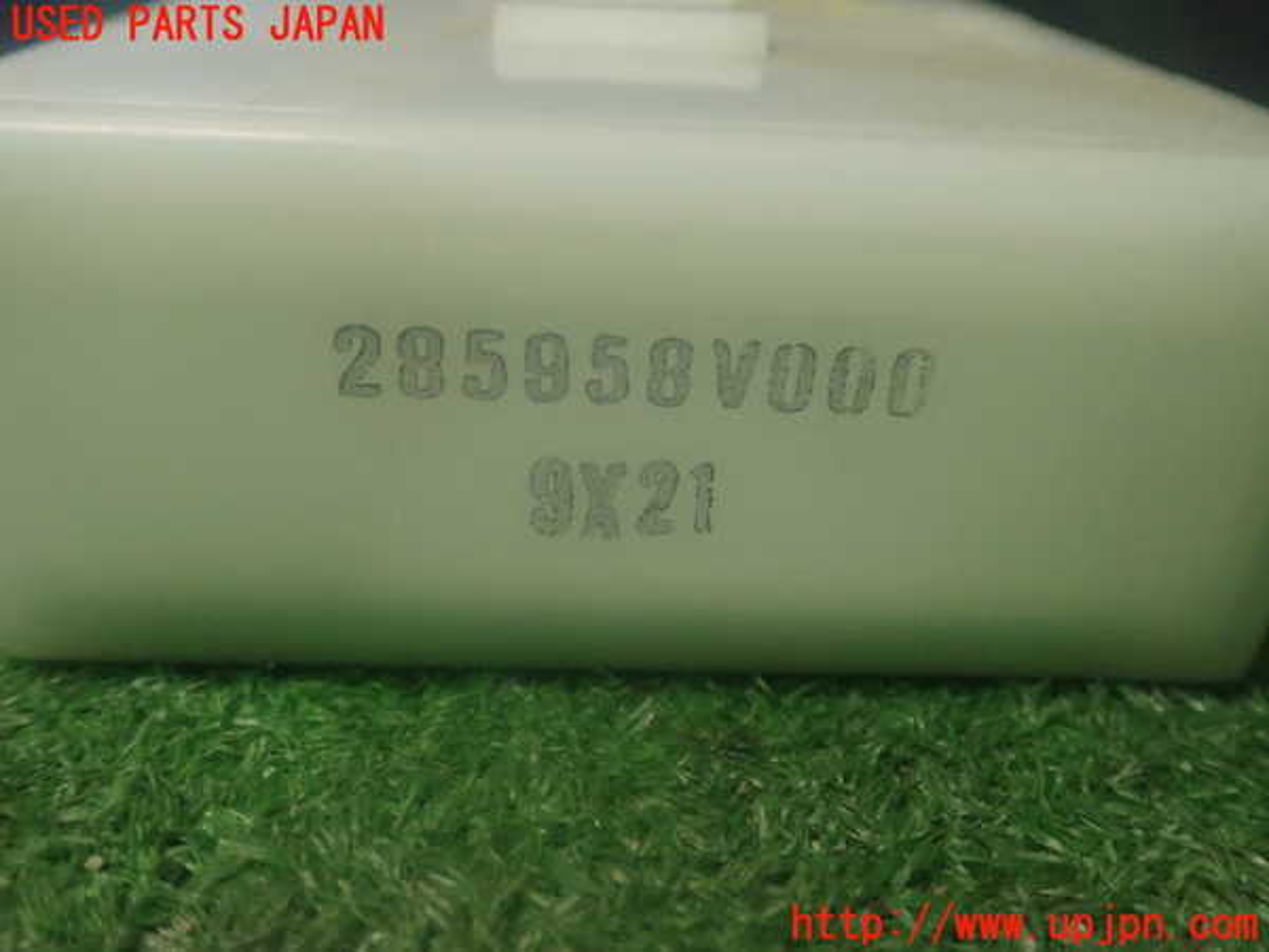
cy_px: 476
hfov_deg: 60.0
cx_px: 634
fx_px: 1100
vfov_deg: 46.8
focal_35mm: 30
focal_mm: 5.5
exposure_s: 1/30
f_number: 2.3
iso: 800
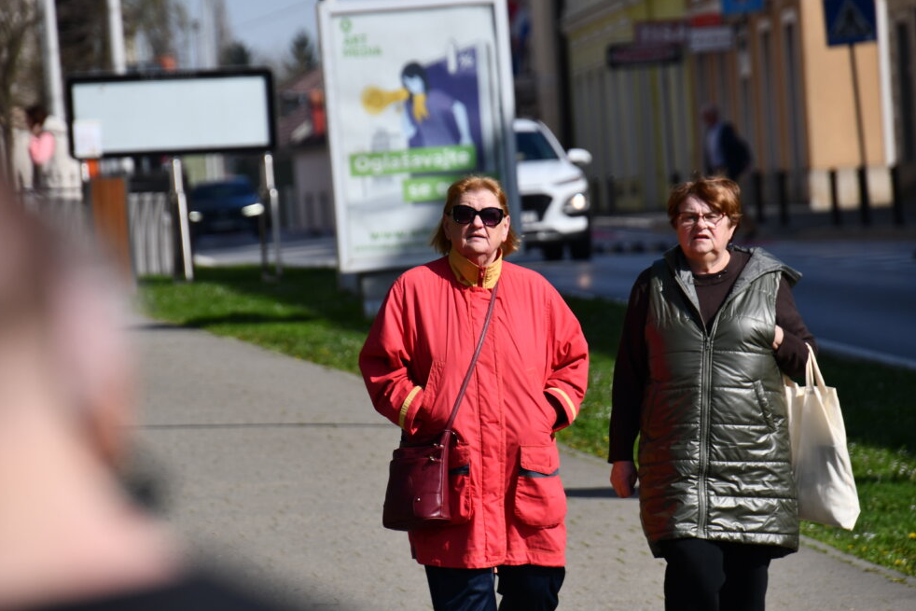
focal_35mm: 344
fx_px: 8754
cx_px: 467
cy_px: 299
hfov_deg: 6.0
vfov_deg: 4.0
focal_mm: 220
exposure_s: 1/1250
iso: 200
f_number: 6.3
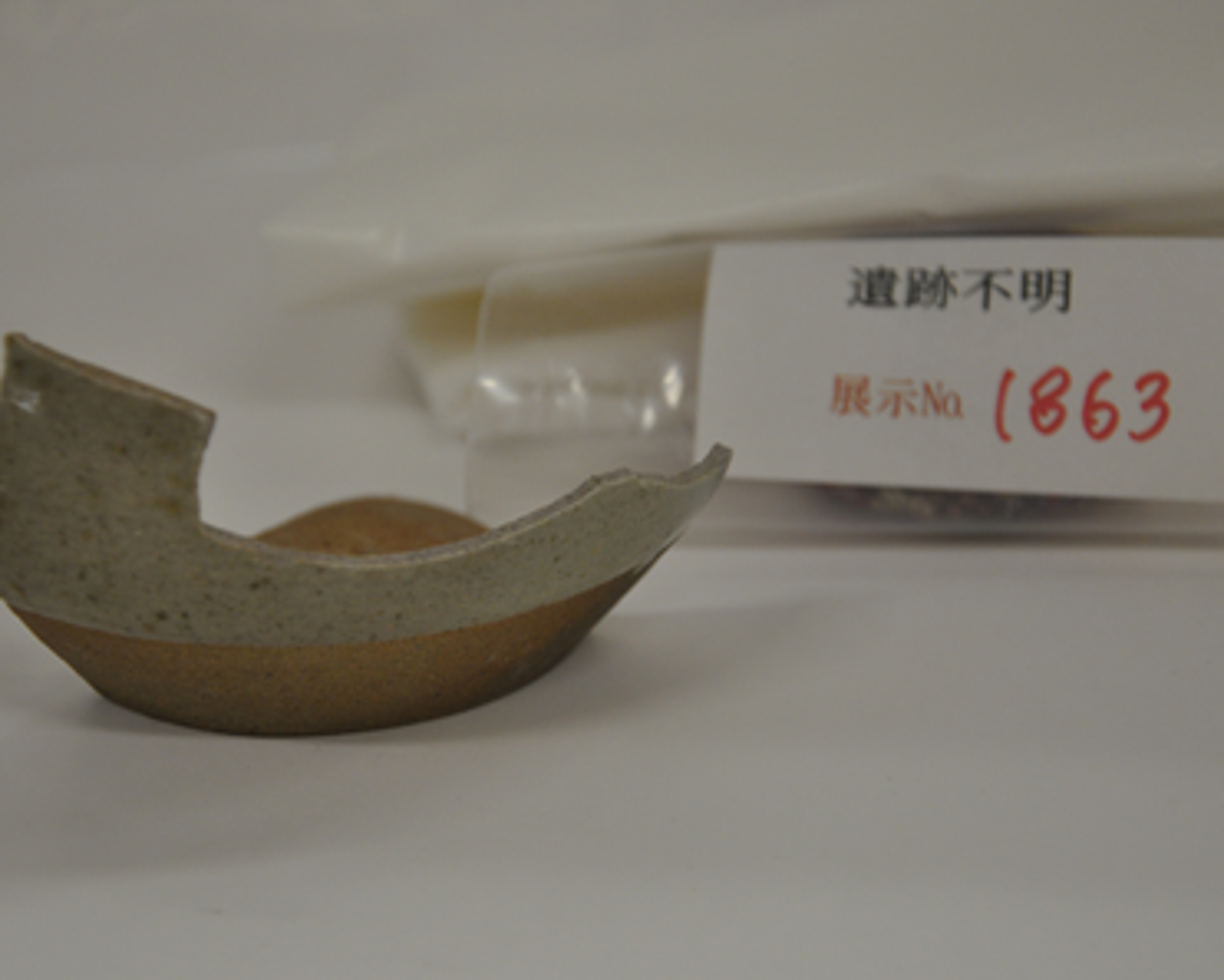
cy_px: 488
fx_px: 4095
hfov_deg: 17.0
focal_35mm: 113
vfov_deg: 13.6
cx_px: 577
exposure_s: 1/160
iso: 800
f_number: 5.3
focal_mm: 66
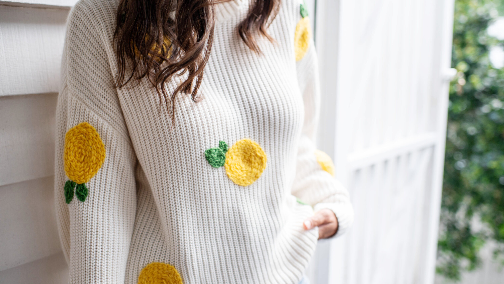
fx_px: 494
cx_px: 250
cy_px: 137
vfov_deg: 32.0
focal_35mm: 37
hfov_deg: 54.0
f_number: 2.8
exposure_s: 1/640
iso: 200
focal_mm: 35
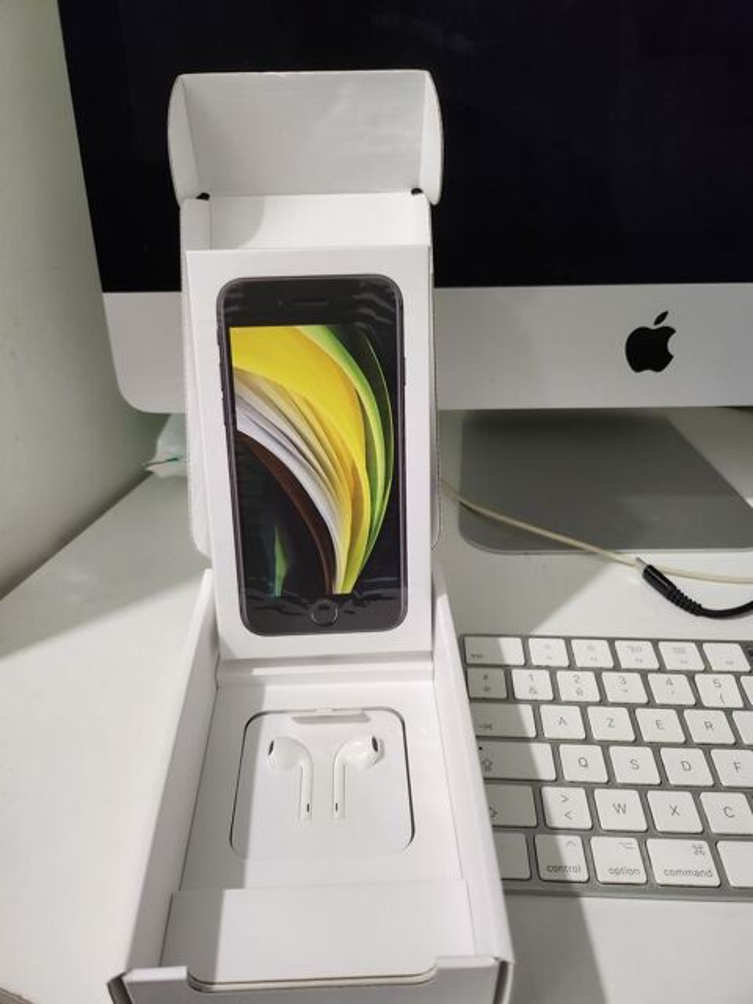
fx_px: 696
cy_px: 502
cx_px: 376
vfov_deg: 71.6
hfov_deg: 56.8
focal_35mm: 24
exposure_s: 1/100
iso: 640
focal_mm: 5
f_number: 1.8
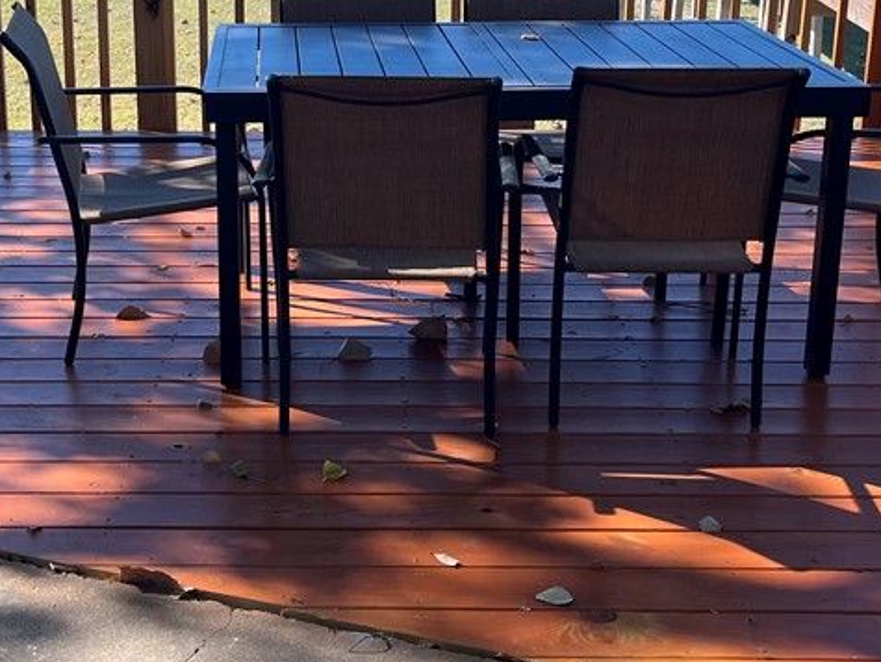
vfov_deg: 25.9
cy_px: 176
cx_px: 310
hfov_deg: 34.1
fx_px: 1426
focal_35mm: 56
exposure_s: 1/1309
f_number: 1.6
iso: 50
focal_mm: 5.1
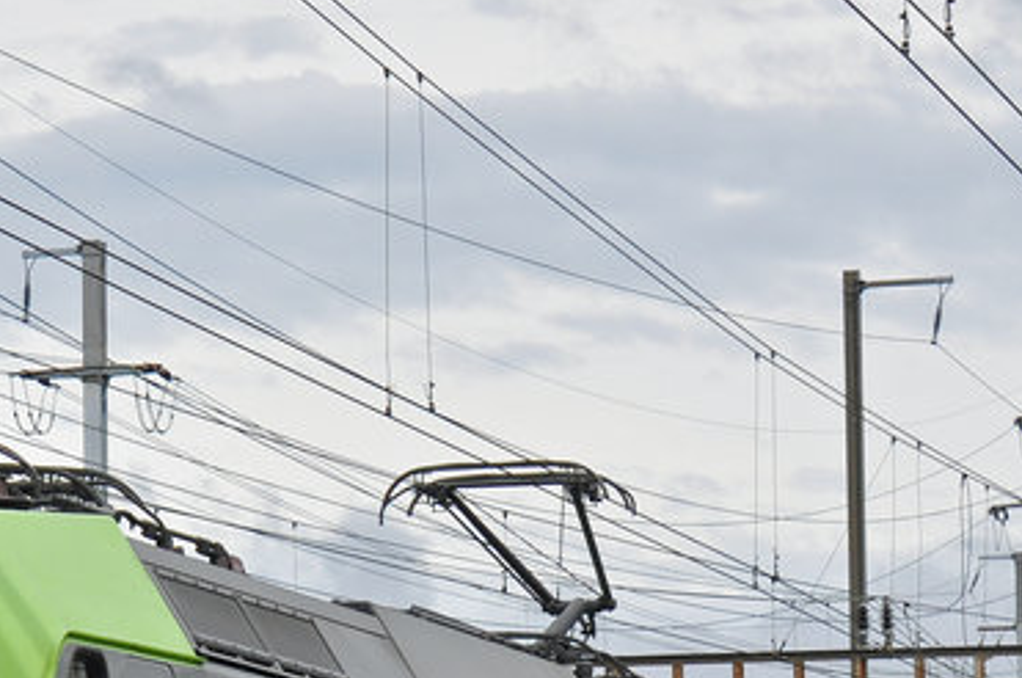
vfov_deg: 5.9
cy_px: 746
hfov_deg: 8.8
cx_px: 107
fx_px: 6603
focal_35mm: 233
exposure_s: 1/1000
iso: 200
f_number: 5.6
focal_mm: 48
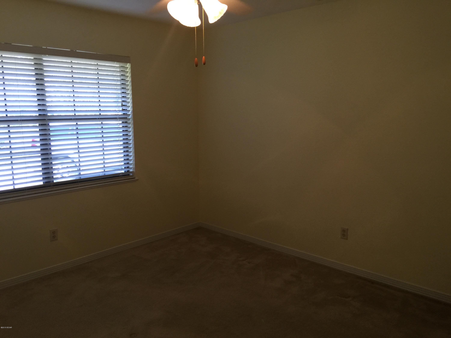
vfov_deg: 48.2
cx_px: 226
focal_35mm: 29
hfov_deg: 61.7
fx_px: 378
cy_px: 169
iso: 50
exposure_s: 1/30
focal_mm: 4.15
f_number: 2.2
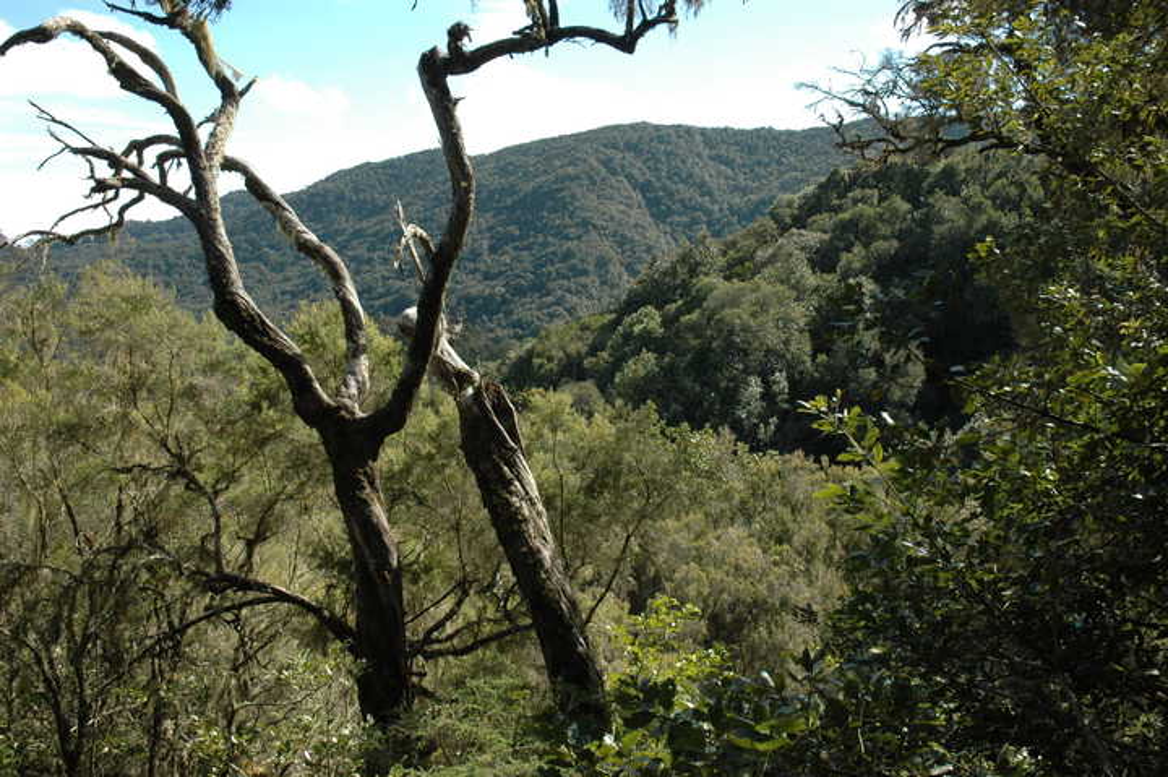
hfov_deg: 51.3
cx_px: 584
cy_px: 388
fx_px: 1216
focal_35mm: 38
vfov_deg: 35.4
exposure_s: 1/320
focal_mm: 25
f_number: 10
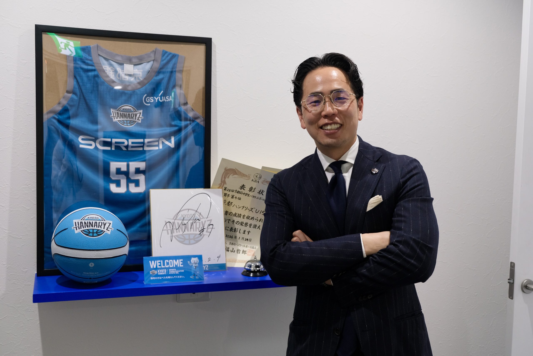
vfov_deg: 33.4
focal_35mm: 40
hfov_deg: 48.5
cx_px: 266
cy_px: 178
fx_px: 592
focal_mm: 26.5
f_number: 3.2
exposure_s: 1/40
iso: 640
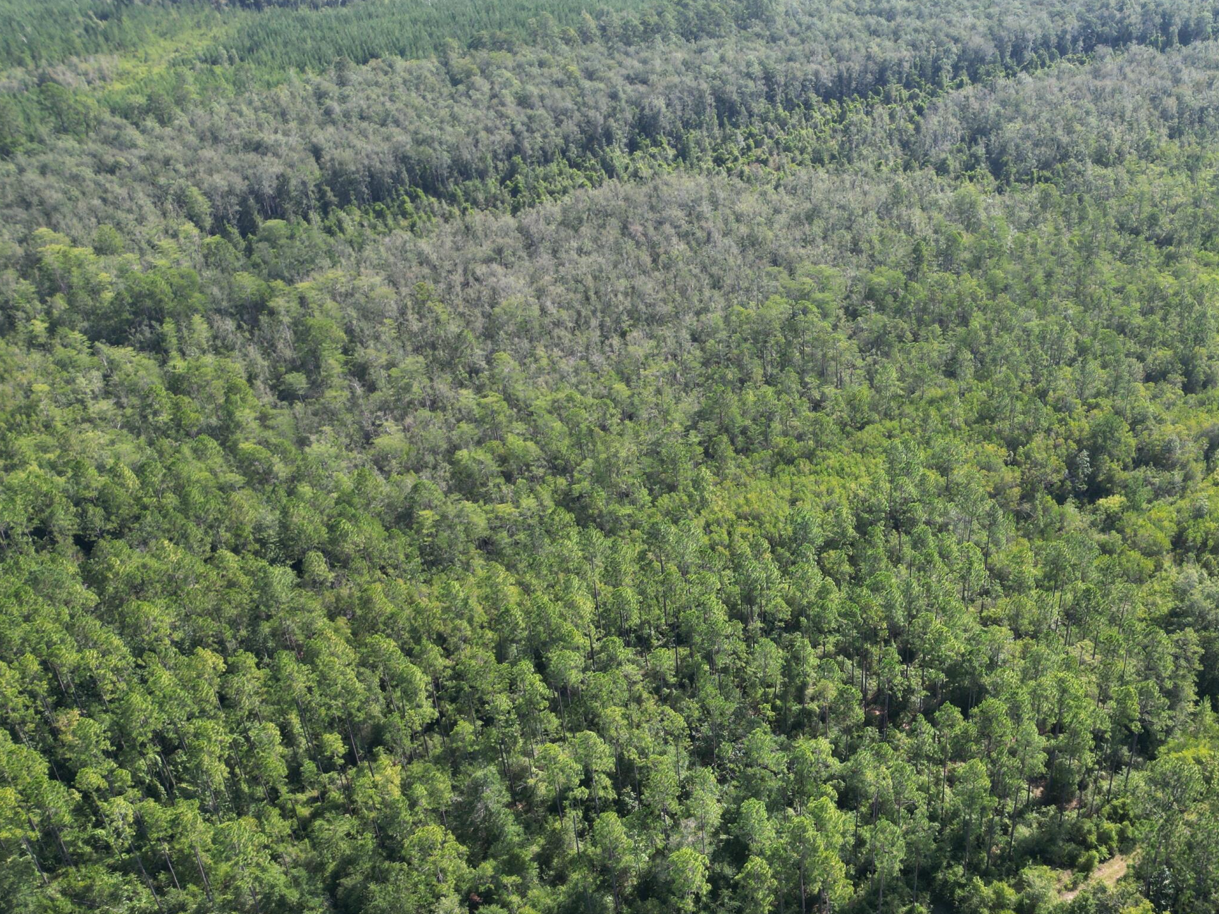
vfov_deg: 40.2
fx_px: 1233
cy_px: 608
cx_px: 844
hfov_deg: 51.3
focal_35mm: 35
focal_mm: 6.72
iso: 100
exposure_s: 1/800
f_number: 1.7
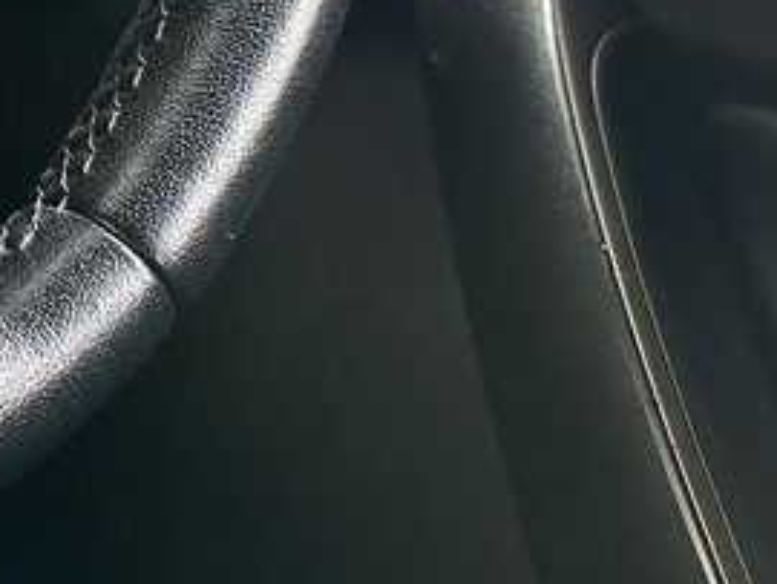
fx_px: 2044
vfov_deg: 15.0
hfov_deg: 17.5
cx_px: -622
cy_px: -311
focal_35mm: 91
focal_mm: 6.86
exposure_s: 1/82
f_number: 1.78
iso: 250
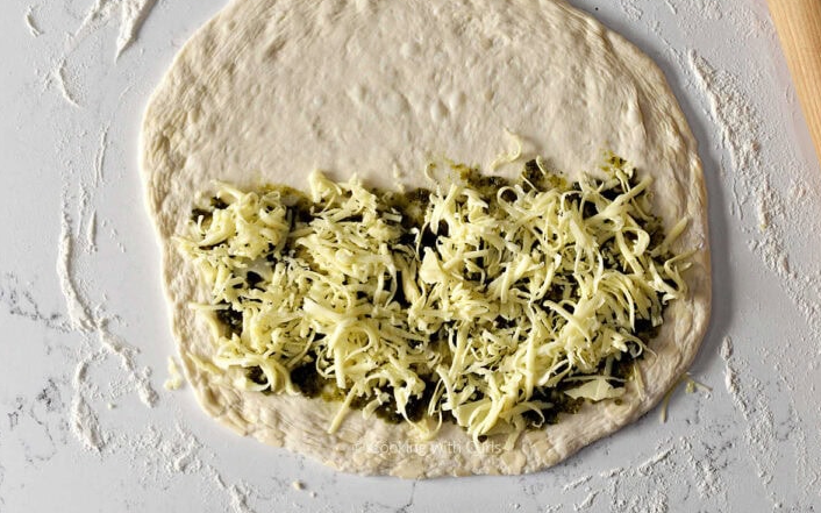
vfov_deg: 24.9
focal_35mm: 52
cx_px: 406
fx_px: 1163
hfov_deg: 38.9
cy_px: 244
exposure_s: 1/100
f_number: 7.1
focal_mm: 50
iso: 640
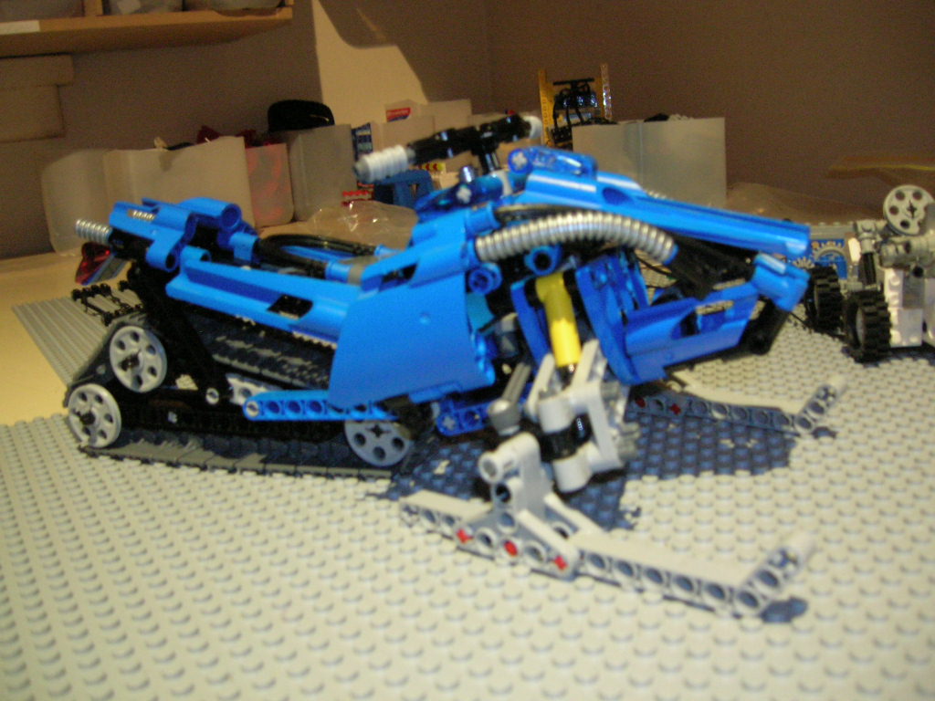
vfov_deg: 41.8
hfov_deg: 54.0
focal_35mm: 34
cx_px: 468
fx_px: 918
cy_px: 350
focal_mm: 5.7
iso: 200
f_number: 2.9
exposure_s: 1/3.7
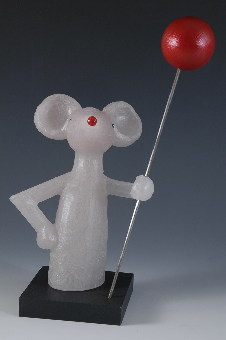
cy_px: 170
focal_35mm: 90
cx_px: 113
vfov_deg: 22.6
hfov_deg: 15.1
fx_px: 850
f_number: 18
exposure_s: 1/8
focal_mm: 60
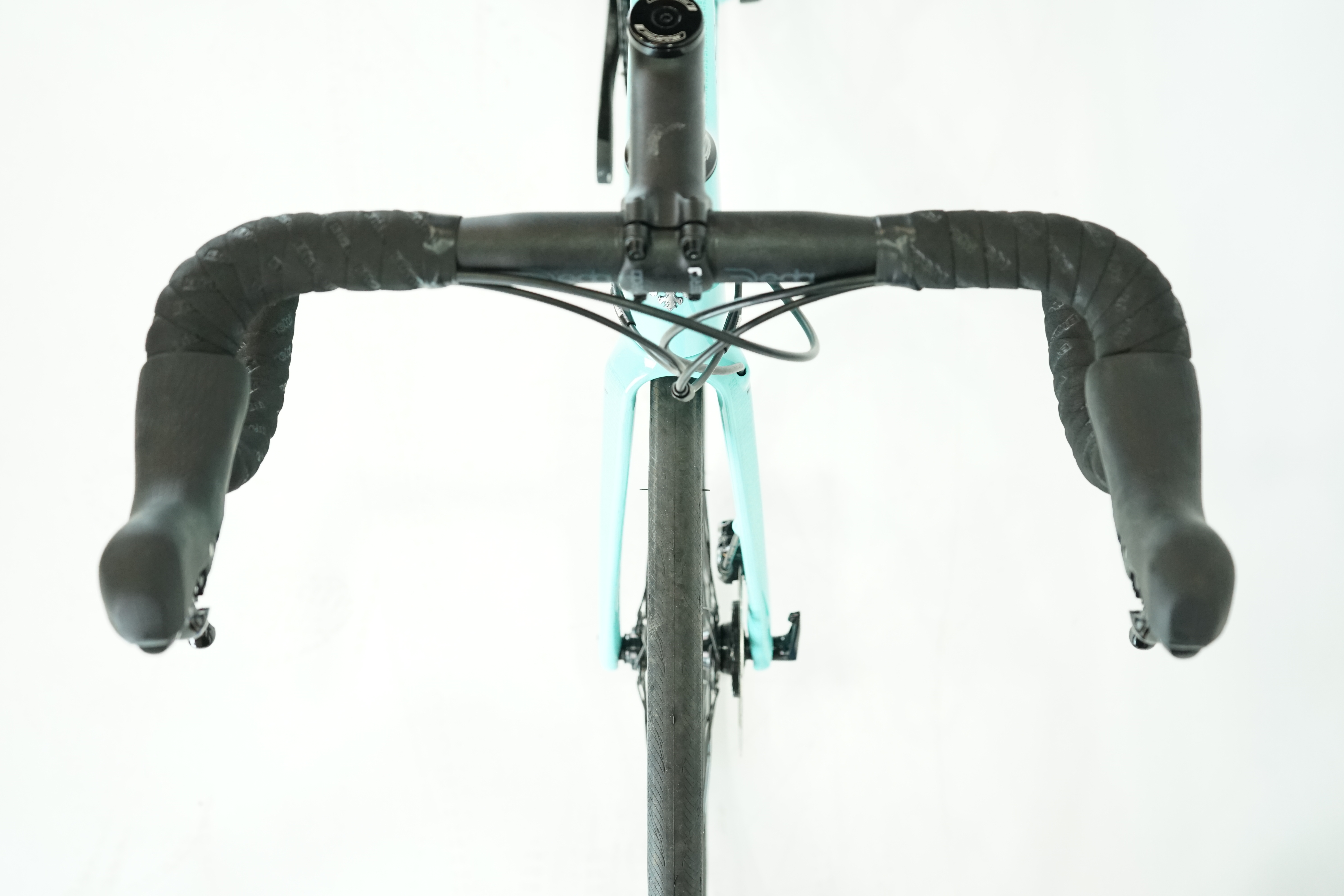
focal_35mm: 43
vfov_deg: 31.2
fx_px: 1605
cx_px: 672
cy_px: 448
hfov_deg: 45.4
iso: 2500
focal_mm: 43
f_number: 5
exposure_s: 1/200
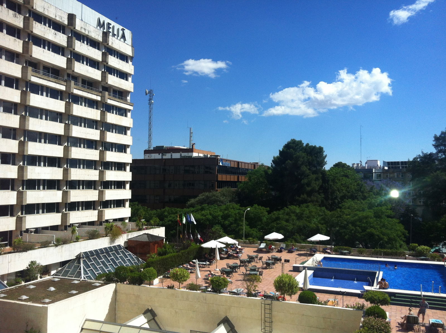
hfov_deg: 52.7
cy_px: 166
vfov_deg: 40.6
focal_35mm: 35
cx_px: 223
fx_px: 450
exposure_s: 1/384
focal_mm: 3.85
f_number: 2.8
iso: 80
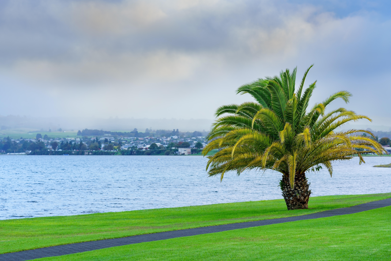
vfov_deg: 13.6
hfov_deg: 20.2
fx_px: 1097
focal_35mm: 101
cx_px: 176
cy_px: 134
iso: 400
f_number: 5
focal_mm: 90
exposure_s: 1/250
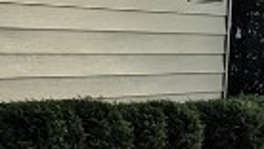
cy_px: 92
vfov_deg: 5.6
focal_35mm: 218
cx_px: -467
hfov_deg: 8.6
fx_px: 1528
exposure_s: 1/130
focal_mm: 4.44
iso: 57
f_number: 1.8
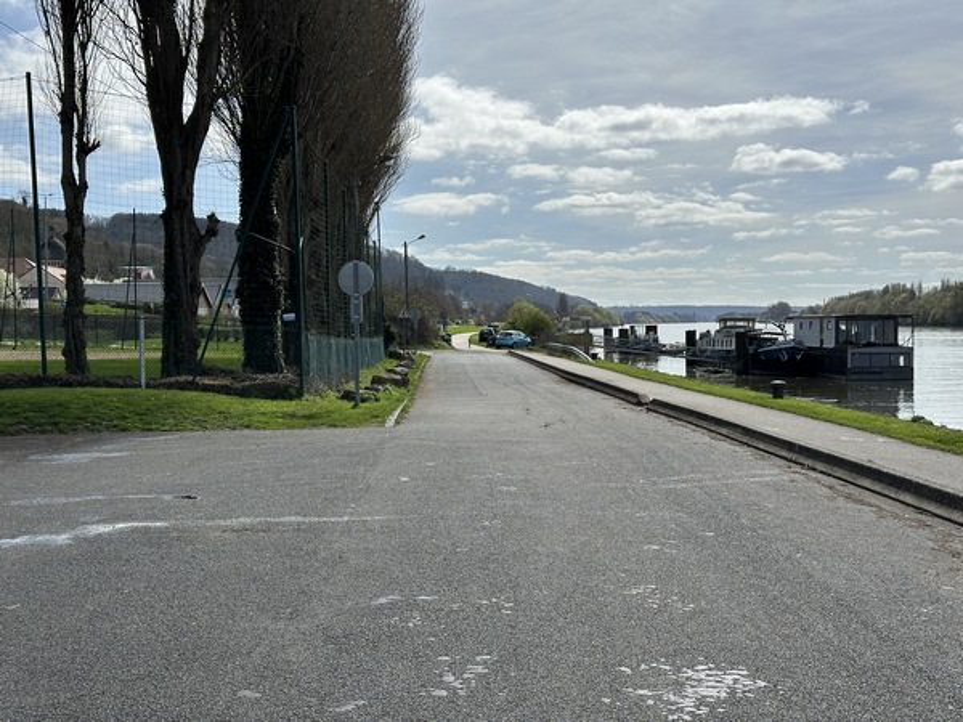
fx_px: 1335
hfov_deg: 39.7
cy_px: 361
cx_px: 482
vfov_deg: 30.3
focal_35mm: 48
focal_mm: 6.86
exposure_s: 1/8929
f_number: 1.78
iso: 64
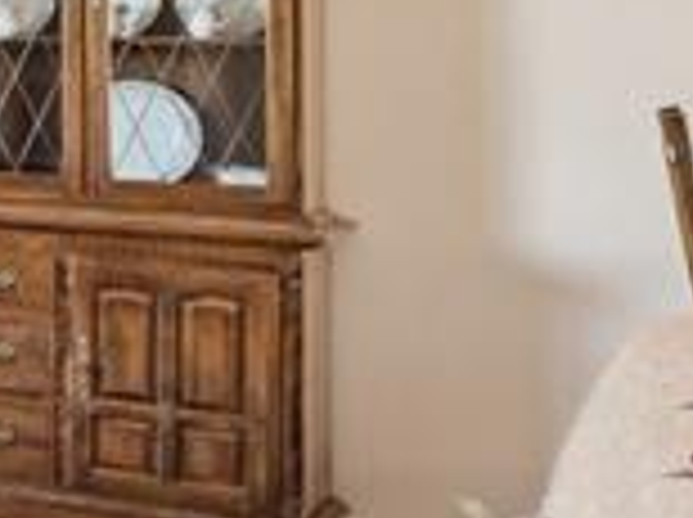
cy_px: 41
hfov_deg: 12.1
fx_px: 1919
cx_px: -1282
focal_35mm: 96
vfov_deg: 15.2
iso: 100
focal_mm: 15
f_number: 11
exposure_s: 1
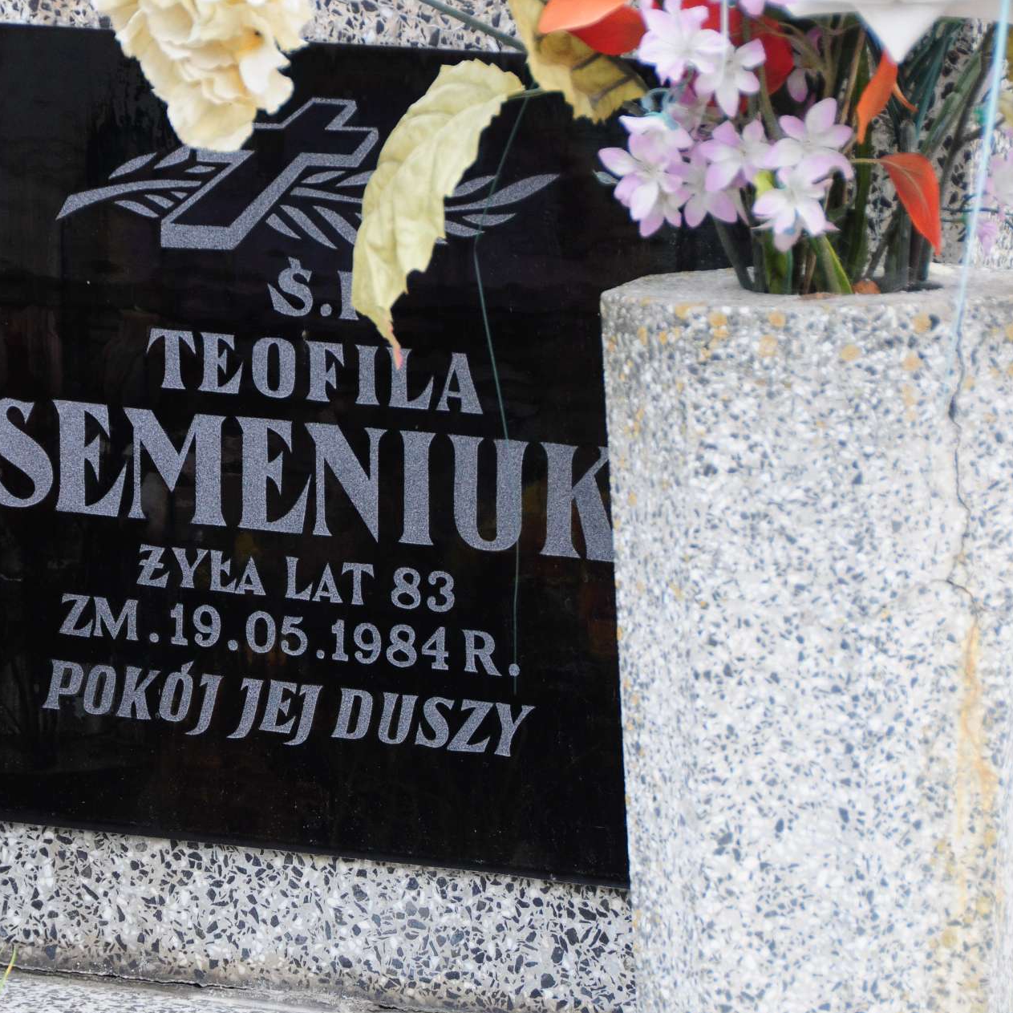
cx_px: 278
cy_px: 505
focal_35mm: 281
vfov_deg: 6.2
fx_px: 9303
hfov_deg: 6.2
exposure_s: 1/160
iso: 500
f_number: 7.1
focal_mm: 130
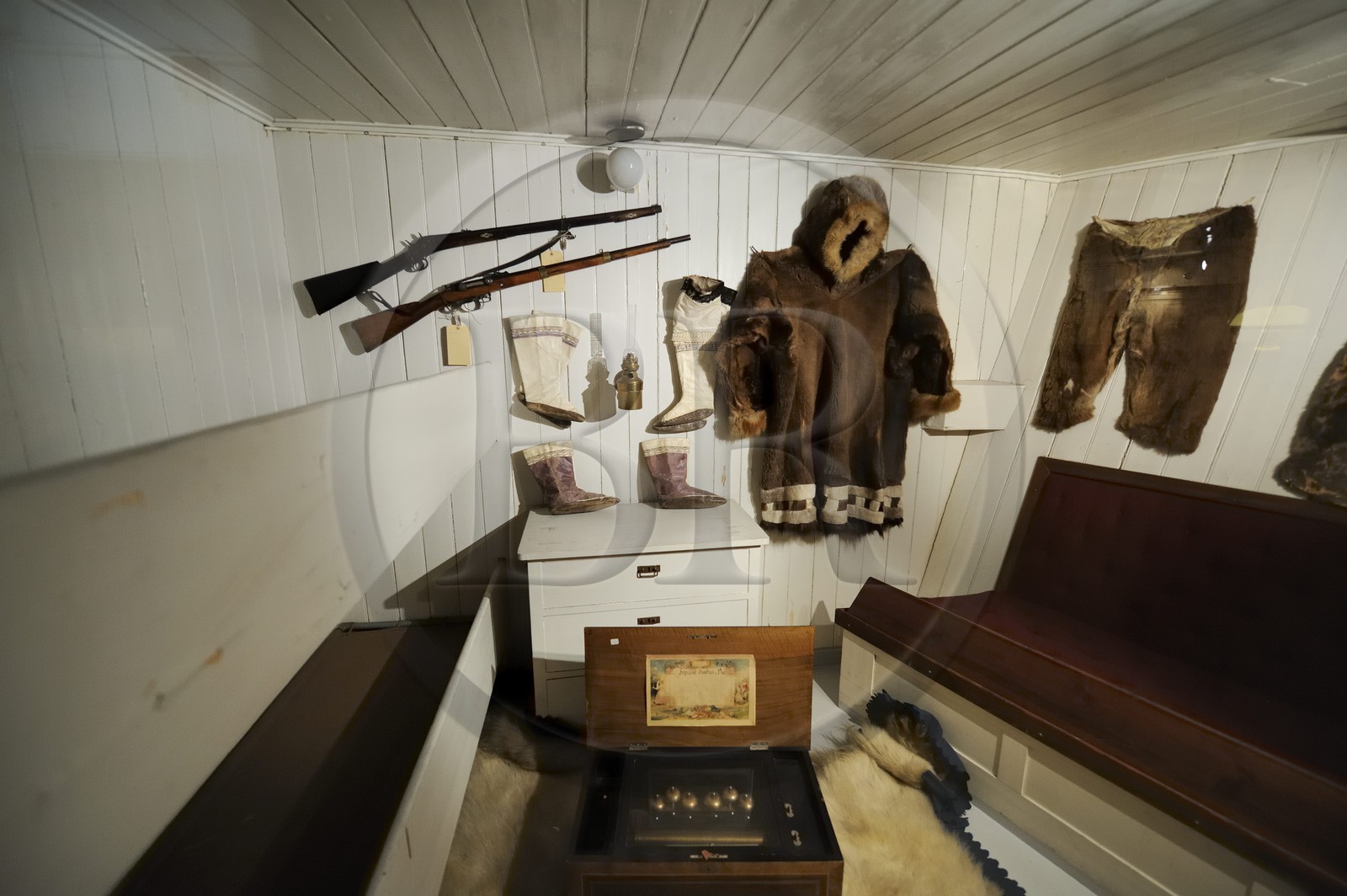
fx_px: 523
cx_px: 674
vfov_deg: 81.1
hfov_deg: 104.3
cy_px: 448
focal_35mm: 14
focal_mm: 14
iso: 1600
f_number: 2.8
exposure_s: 1/60
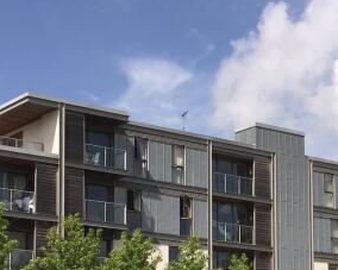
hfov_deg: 18.5
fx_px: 1020
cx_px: 303
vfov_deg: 14.6
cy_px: 316
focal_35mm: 102
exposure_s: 1/2475
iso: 32
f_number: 2.2
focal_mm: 4.15
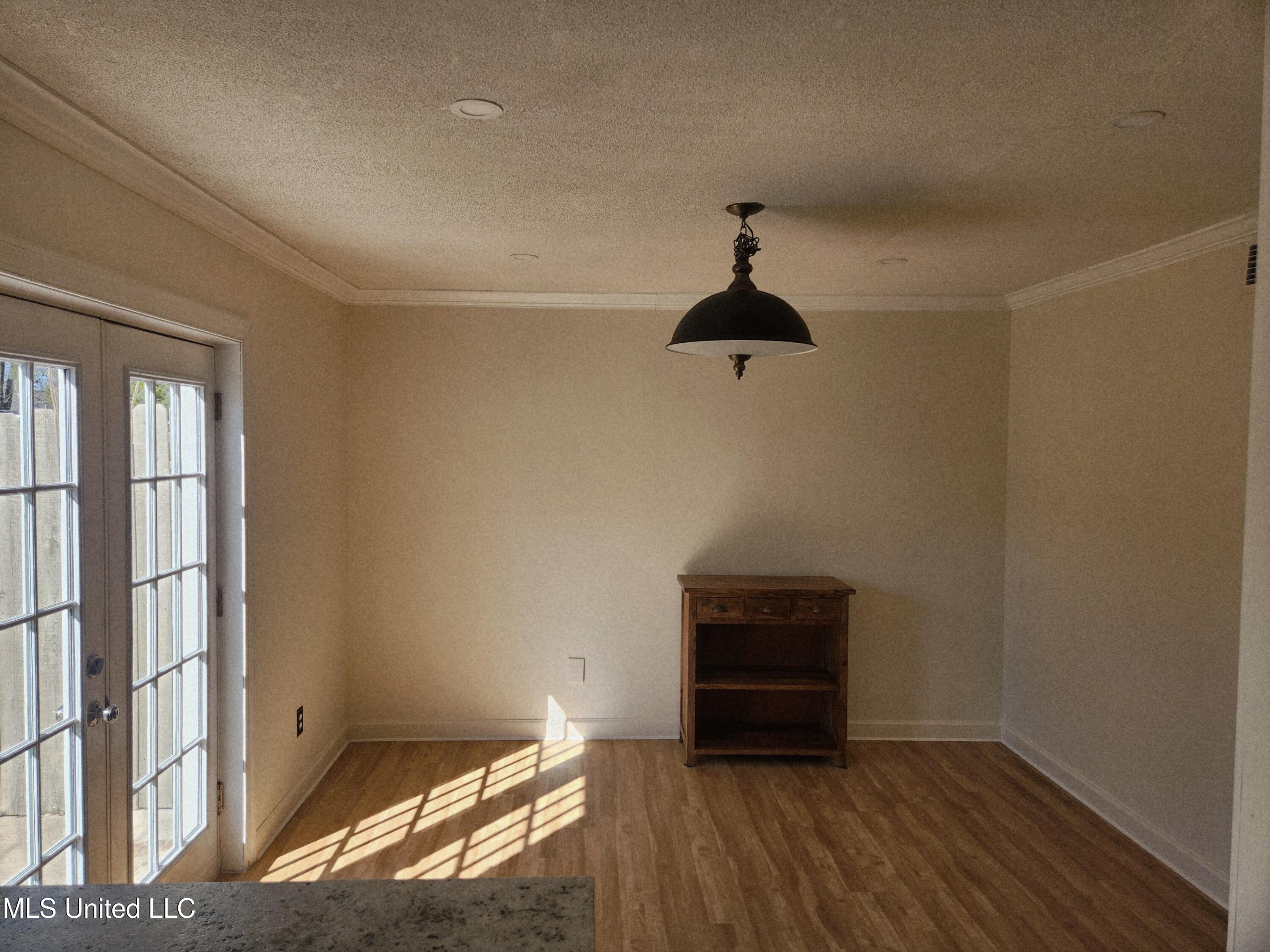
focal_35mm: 23
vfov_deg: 58.9
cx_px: 635
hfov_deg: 73.9
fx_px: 844
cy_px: 476
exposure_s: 1/278
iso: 20
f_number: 1.8
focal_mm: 5.4
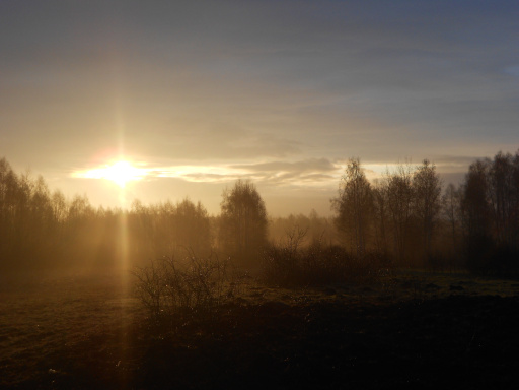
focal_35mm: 43
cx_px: 260
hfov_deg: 43.9
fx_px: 645
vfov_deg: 33.6
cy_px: 195
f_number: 4.2
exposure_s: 1/250
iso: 80
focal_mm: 7.9
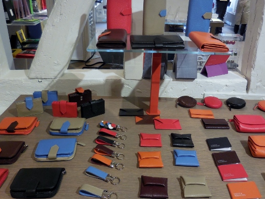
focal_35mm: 31
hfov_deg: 58.3
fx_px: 237
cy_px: 87
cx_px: 142
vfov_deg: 45.3
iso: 200
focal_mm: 4.5
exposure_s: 1/30
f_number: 3.3
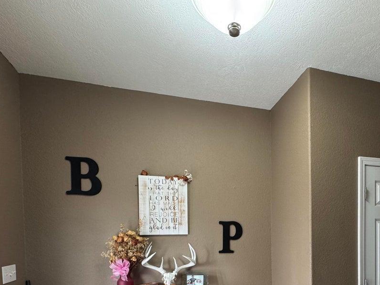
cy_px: 242
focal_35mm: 24
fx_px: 263
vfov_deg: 51.9
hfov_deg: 70.0
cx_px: 246
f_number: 2.2
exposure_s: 1/60
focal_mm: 2.22
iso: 160
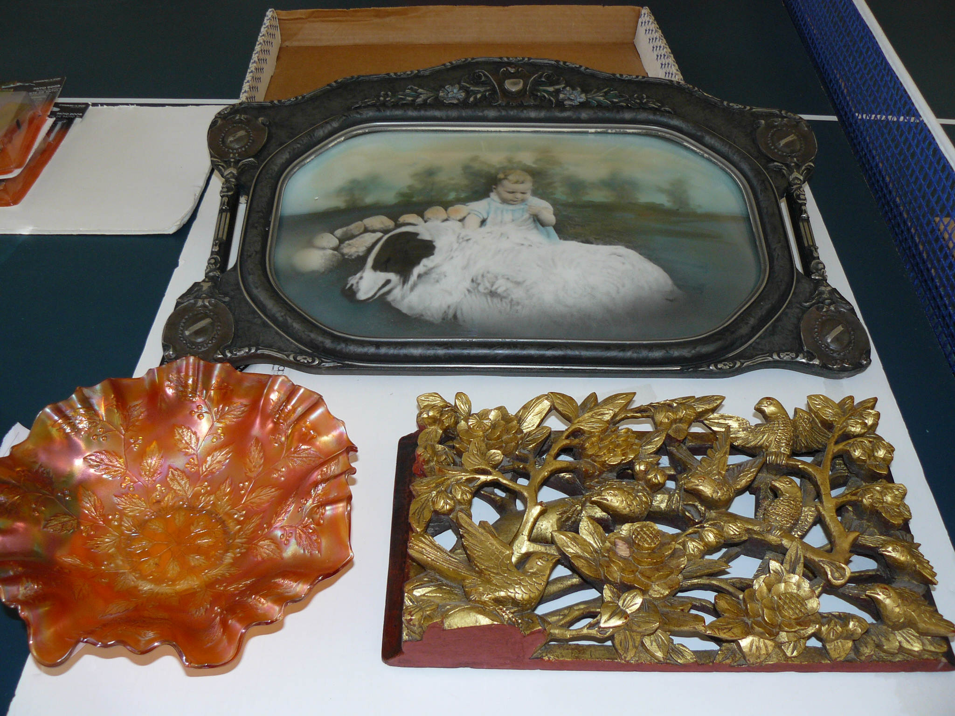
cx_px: 478
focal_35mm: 36
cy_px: 358
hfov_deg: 51.4
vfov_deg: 39.7
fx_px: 993
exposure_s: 1/30
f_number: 2.8
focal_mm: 6
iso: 100
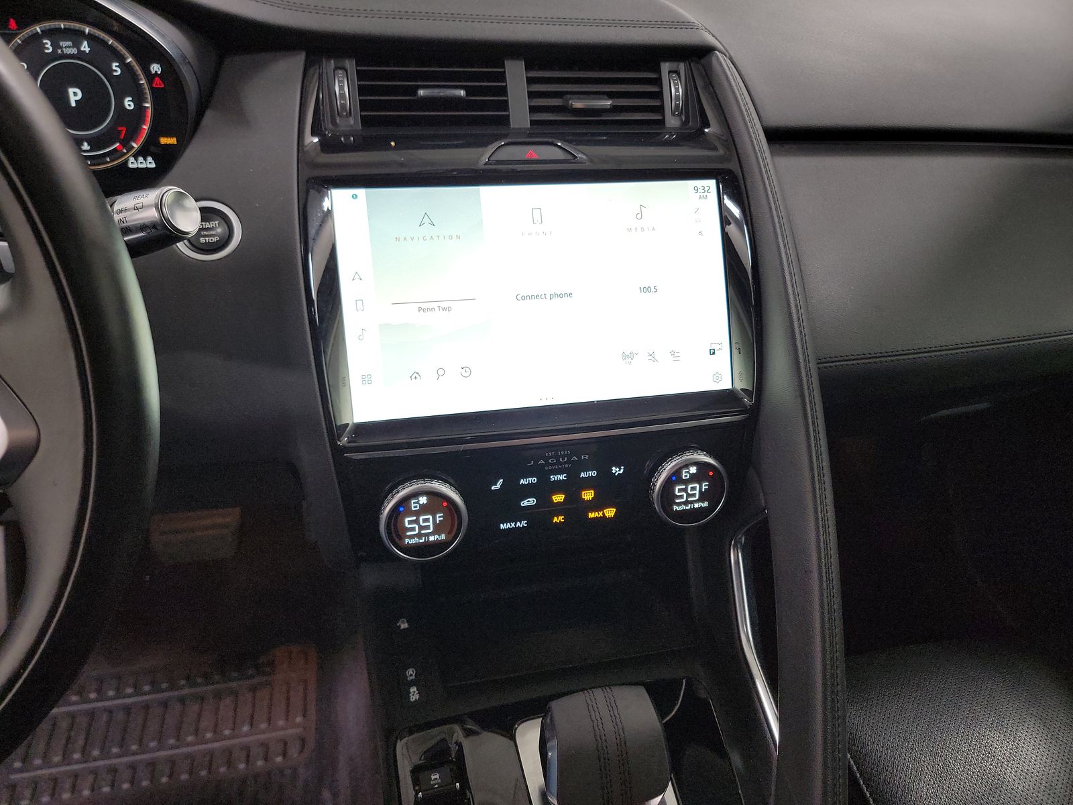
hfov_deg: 71.6
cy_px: 402
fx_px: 744
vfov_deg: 56.8
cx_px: 536
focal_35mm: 24
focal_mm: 6.7
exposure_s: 1/59
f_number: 1.8
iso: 296
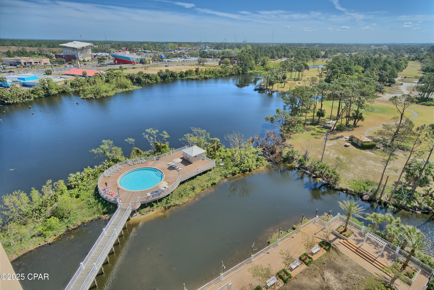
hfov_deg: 86.9
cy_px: 145
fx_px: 229
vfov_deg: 64.6
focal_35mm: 19
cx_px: 217
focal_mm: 19
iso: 200
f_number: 13
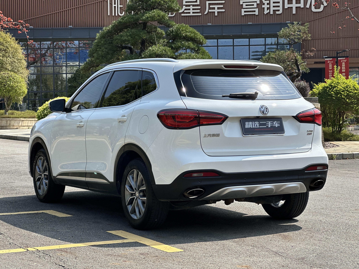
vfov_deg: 19.1
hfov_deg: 25.3
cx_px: 180
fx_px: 799
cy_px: 134
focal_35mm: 77
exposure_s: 1/475
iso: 32
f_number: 2.8
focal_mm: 9
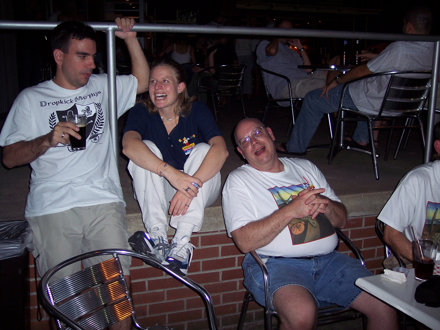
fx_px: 496
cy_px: 165
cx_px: 220
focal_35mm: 39
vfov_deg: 36.8
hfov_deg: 47.9
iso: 100
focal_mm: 8
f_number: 2.8
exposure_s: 1/60
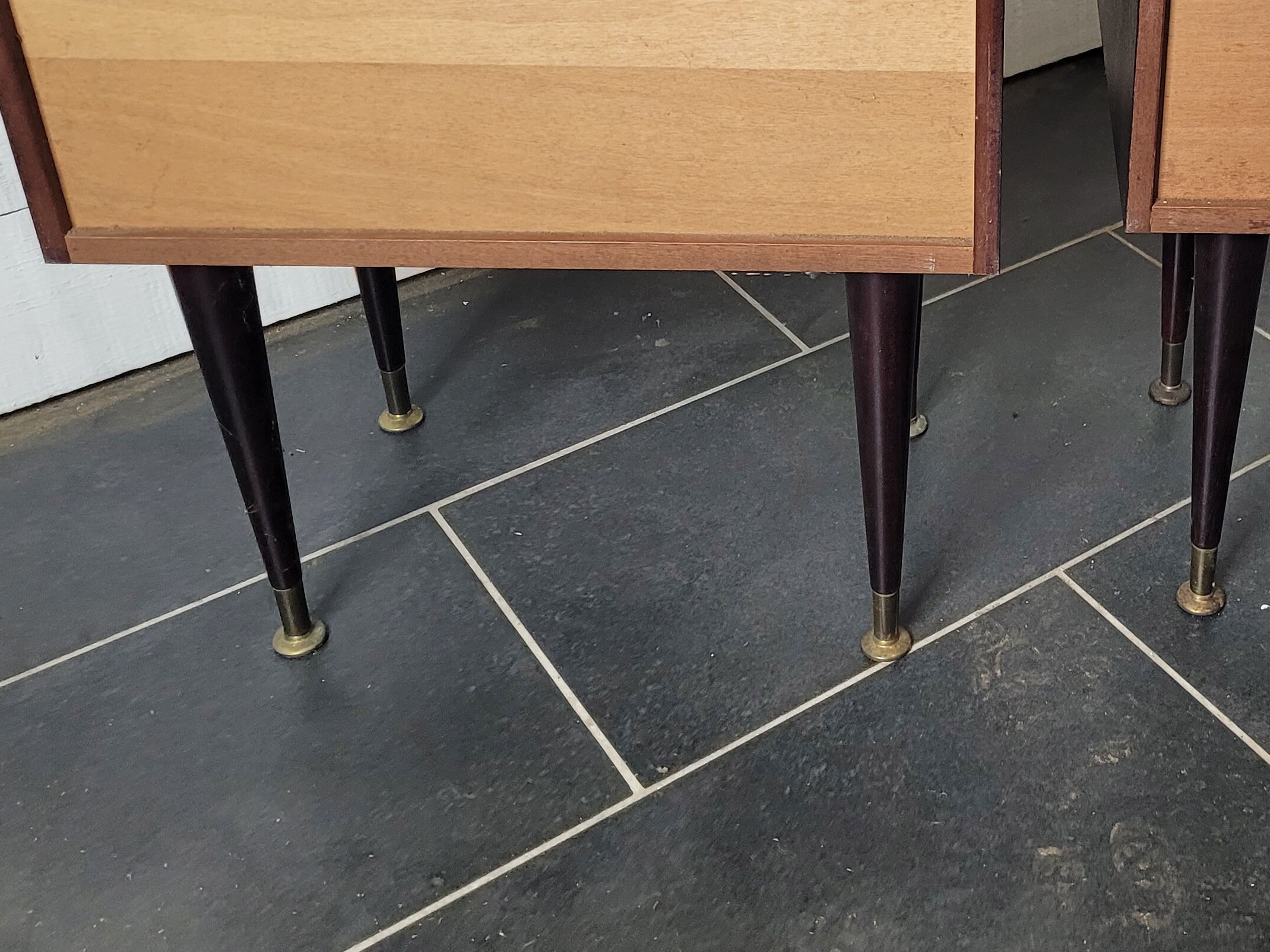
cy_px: 174
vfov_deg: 29.0
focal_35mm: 49
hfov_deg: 37.5
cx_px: 1015
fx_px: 1798
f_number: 1.8
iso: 250
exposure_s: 1/100
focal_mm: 5.4
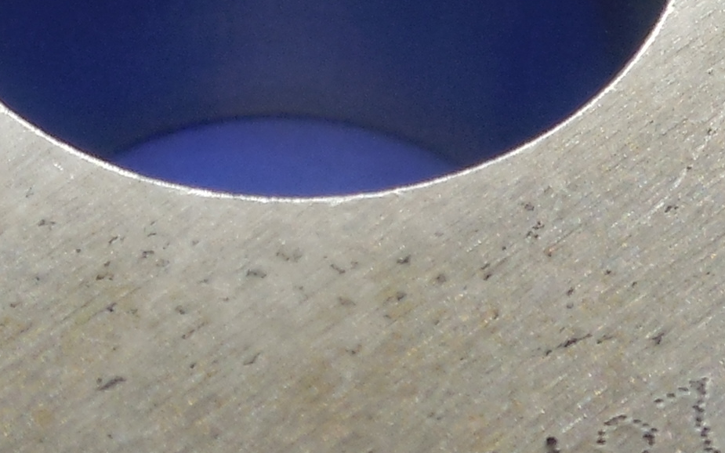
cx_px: 245
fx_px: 2608
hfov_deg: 15.8
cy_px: -49
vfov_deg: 9.8
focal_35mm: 132
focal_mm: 4.5
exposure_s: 1/100
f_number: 3.3
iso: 125
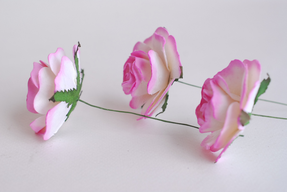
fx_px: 479
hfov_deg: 33.4
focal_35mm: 60
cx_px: 144
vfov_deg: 22.7
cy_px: 96
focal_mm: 40
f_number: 5.6
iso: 640
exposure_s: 1/160
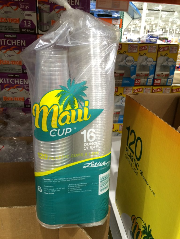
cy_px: 120
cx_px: 90
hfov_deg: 48.2
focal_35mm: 29
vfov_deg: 61.7
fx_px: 201
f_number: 2.2
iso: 125
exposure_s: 1/33
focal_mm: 4.15
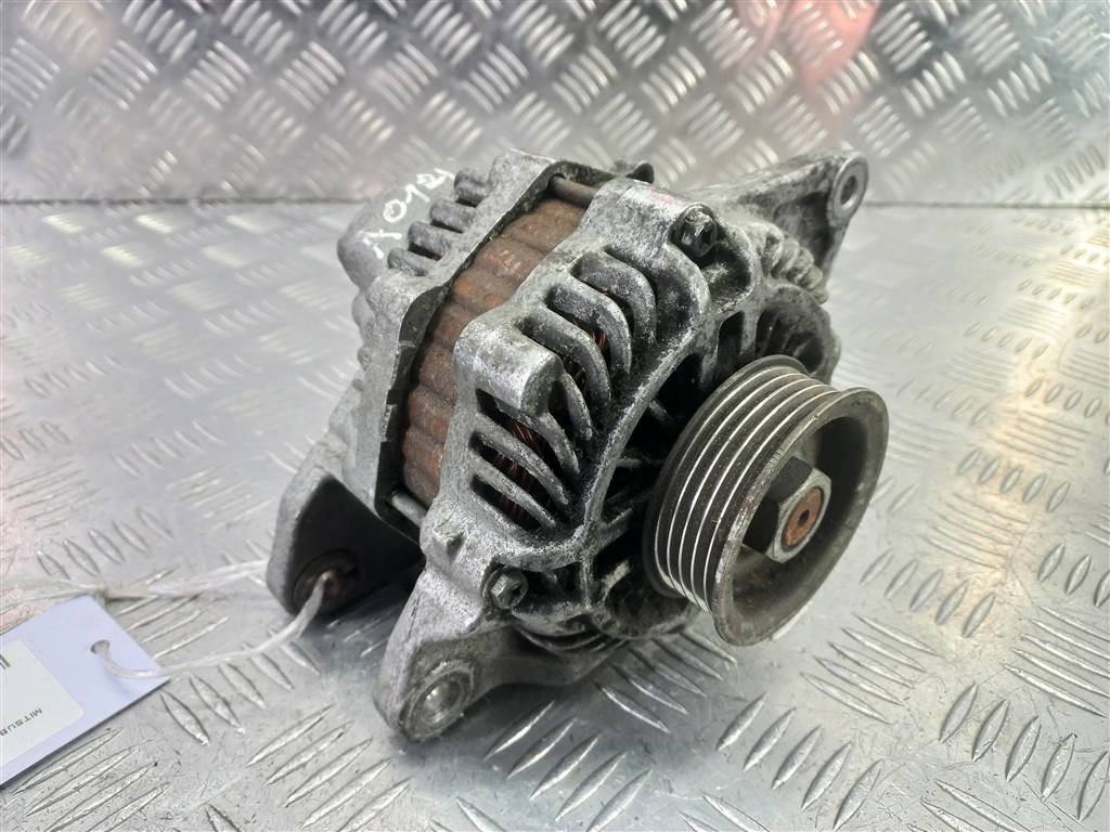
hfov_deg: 69.4
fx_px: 802
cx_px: 555
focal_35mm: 25
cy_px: 416
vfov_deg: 54.9
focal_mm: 4.6
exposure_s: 1/50
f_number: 1.8
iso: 125
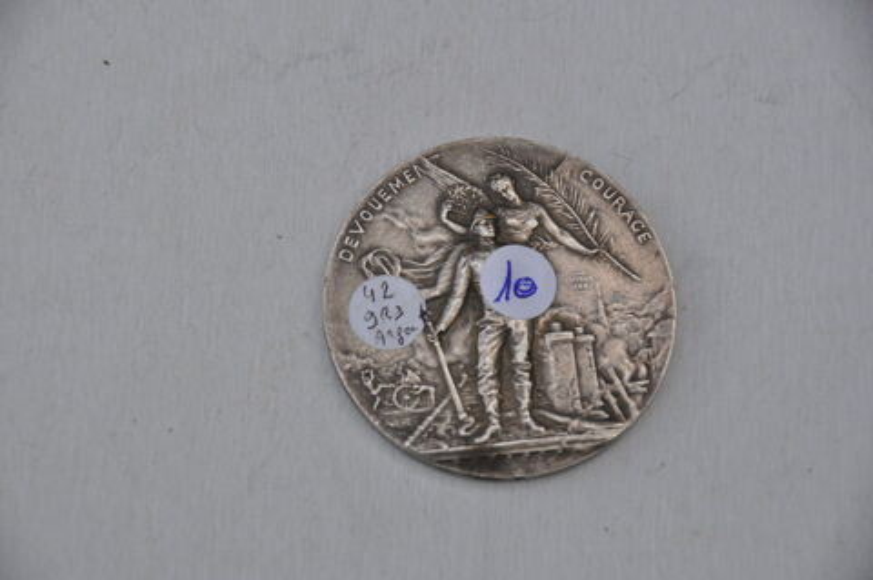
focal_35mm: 202
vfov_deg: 6.8
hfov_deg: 10.2
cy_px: 290
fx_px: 4906
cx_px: 436
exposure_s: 1/640
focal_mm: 135
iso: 200
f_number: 6.3
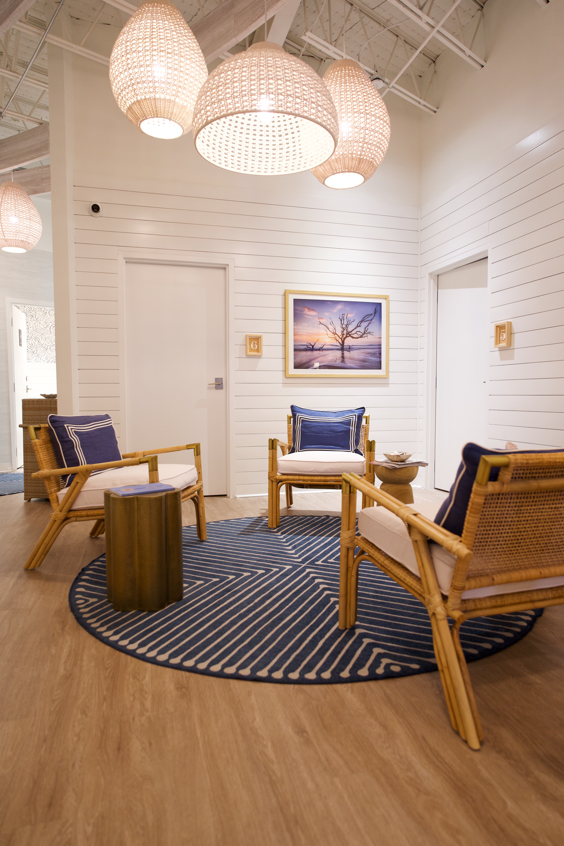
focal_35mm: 23
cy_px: 423
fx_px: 540
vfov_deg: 76.1
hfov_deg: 55.1
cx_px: 282
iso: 800
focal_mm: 23
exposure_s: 1/100
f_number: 2.8
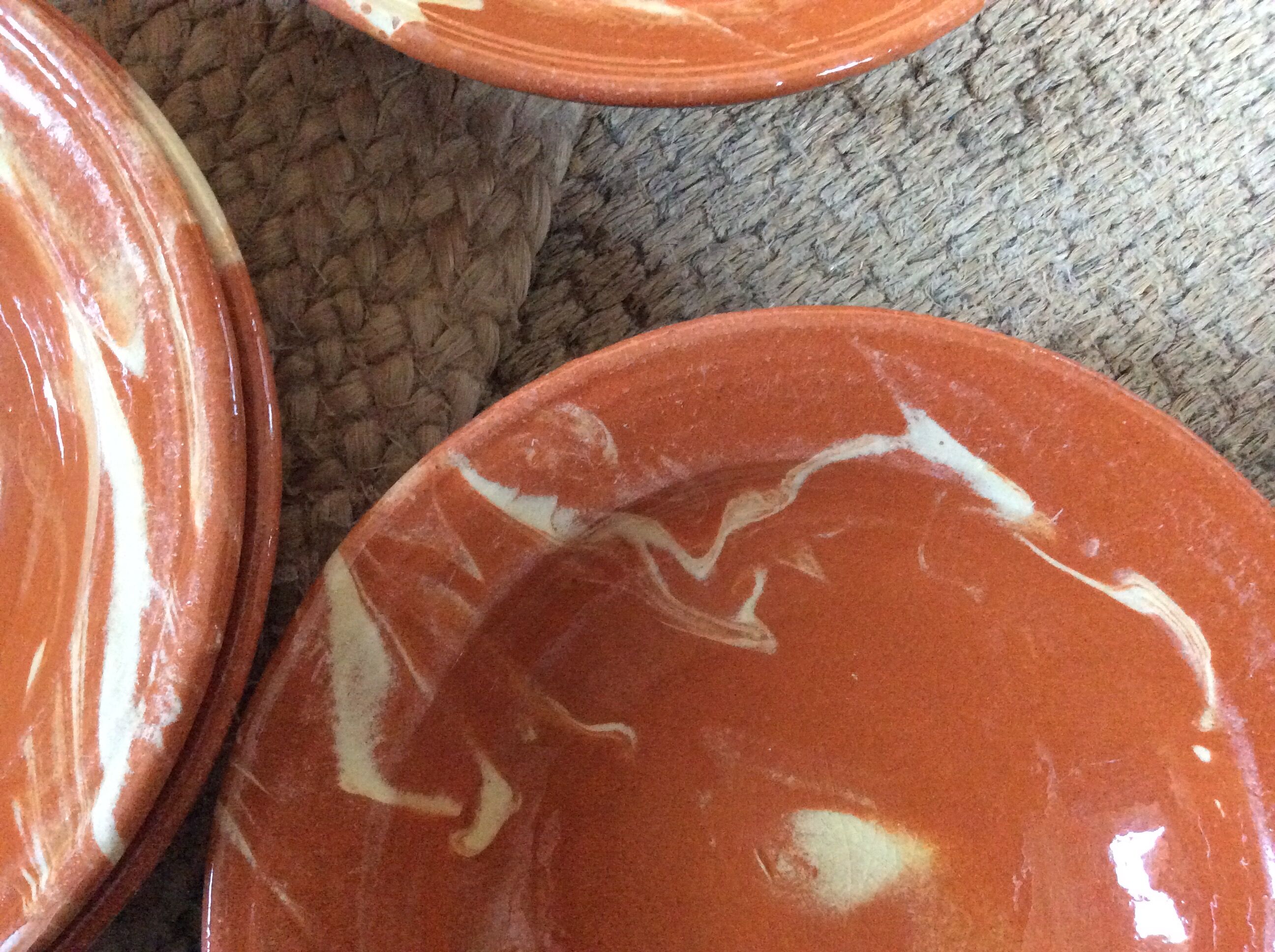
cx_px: 638
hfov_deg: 56.9
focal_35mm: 32
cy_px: 476
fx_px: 1177
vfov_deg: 44.1
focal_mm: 3.3
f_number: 2.4
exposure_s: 1/17
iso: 500
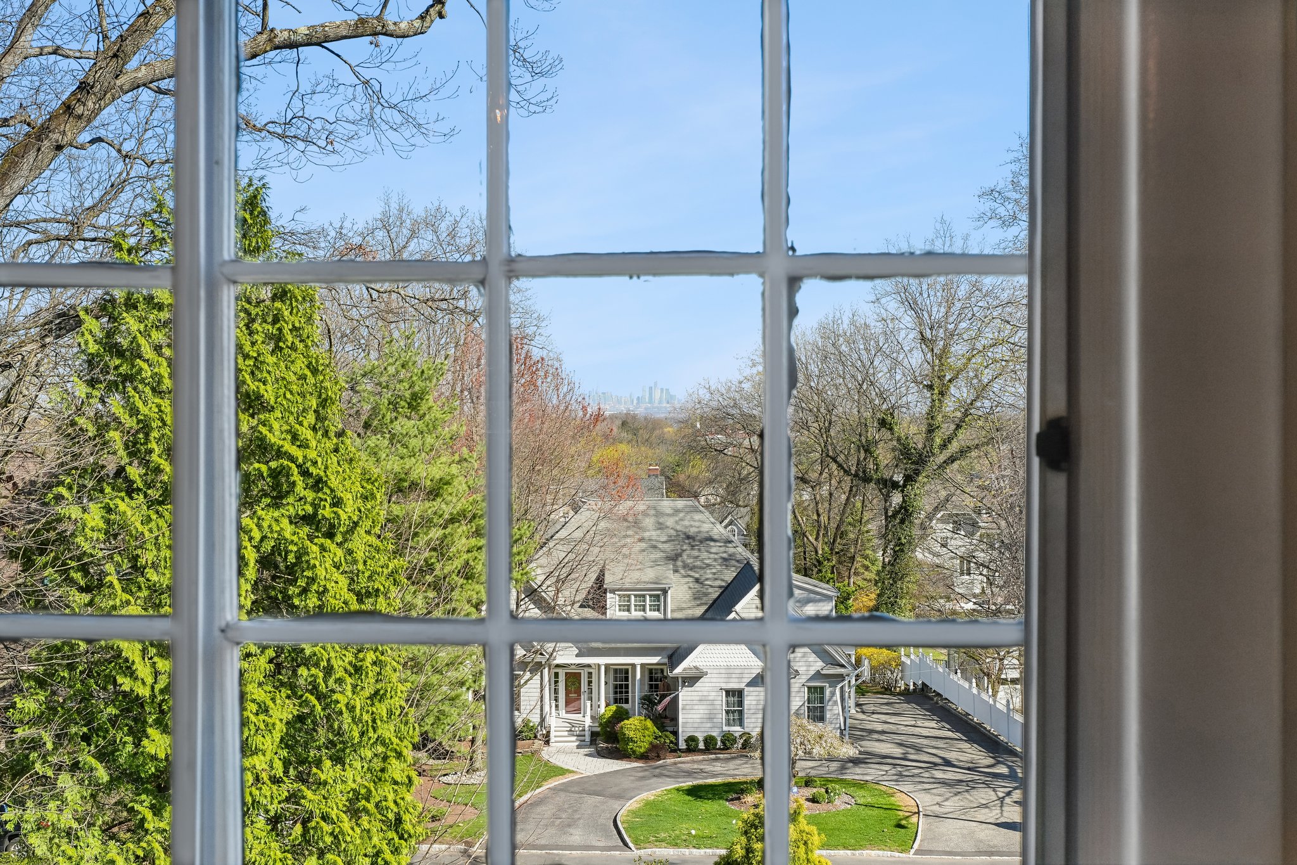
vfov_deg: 31.9
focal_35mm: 42
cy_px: 432
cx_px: 648
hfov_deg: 46.4
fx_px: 1513
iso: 400
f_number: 8
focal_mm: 28
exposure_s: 1/800
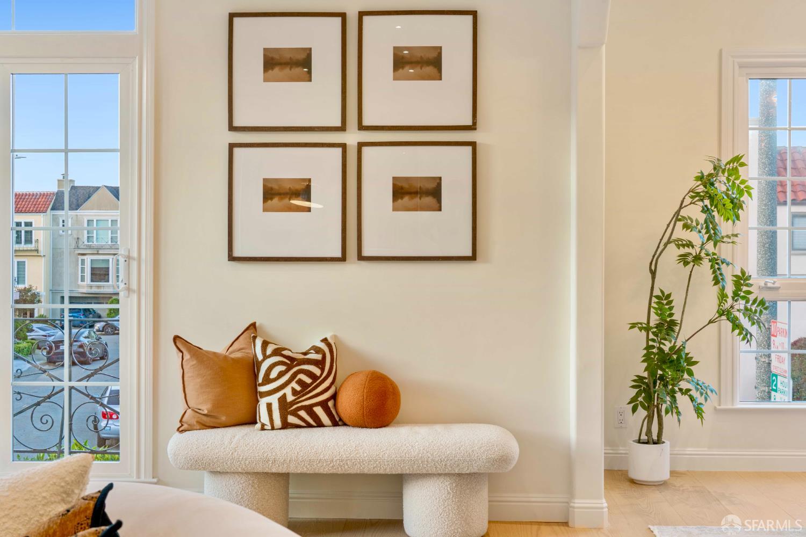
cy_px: 268
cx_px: 403
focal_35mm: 47
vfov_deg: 28.6
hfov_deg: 41.9
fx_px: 1052
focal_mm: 47
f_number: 13
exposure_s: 1/6
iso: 250
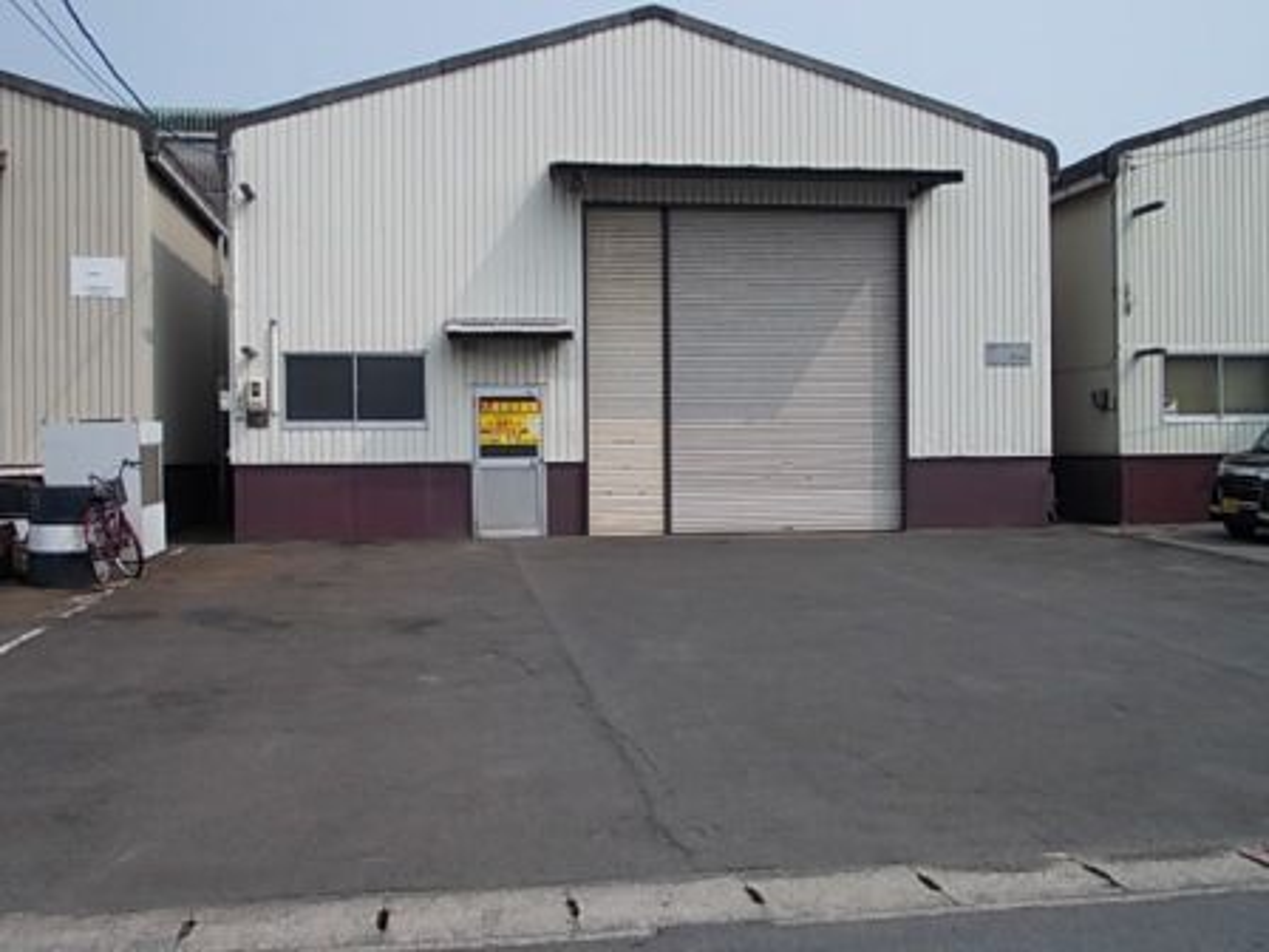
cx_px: 634
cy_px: 476
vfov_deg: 37.7
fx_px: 1393
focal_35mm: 38
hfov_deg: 49.0
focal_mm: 5.3
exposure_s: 1/320
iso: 80
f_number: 6.2
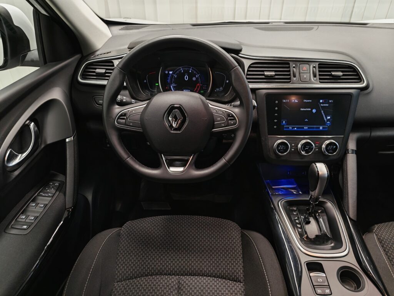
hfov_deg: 73.9
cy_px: 148
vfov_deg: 58.9
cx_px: 197
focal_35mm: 23
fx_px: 262
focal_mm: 5.4
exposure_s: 1/50
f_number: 1.6
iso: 200
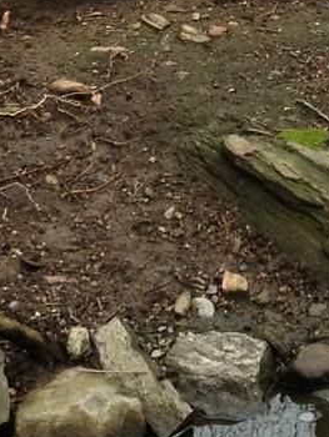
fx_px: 2025
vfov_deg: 11.7
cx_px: 326
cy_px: -277
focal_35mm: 160
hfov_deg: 9.2
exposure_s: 1/319
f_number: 2.4
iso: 50
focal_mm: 4.28
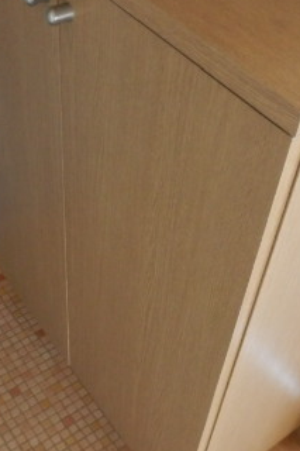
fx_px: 626
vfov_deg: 39.6
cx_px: 139
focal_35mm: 50
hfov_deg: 27.0
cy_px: 238
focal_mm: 4.2
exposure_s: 1/30
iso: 500
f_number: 3
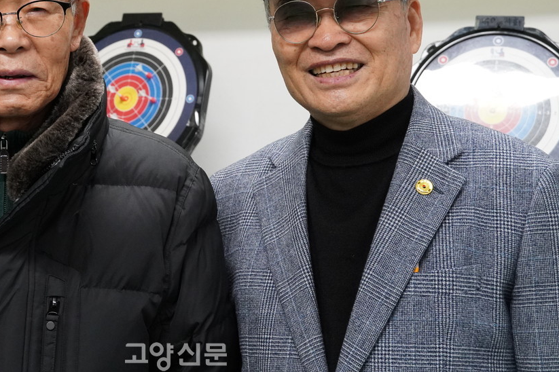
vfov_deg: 16.2
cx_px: 166
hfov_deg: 24.0
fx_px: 1304
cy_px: 92
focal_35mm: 84
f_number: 7.1
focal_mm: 36
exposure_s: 1/60
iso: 2000
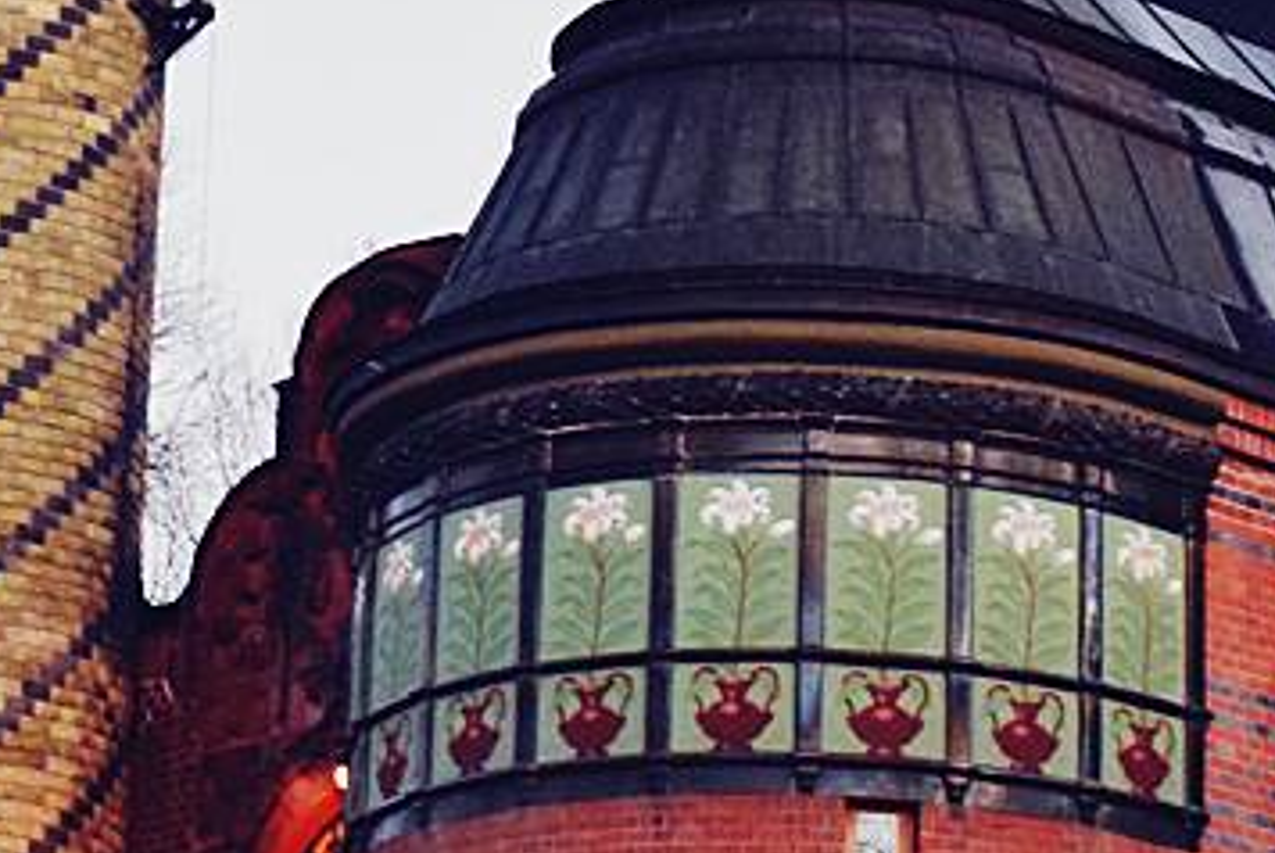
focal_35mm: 202
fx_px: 7160
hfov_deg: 10.1
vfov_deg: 6.8
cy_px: 339
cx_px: 122
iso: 1600
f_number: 4.2
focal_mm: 30
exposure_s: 1/60
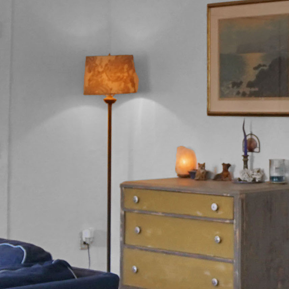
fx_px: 897
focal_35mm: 95
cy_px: 95
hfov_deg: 17.4
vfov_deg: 18.2
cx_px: 355
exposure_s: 1/40
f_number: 4
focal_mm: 12
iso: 400
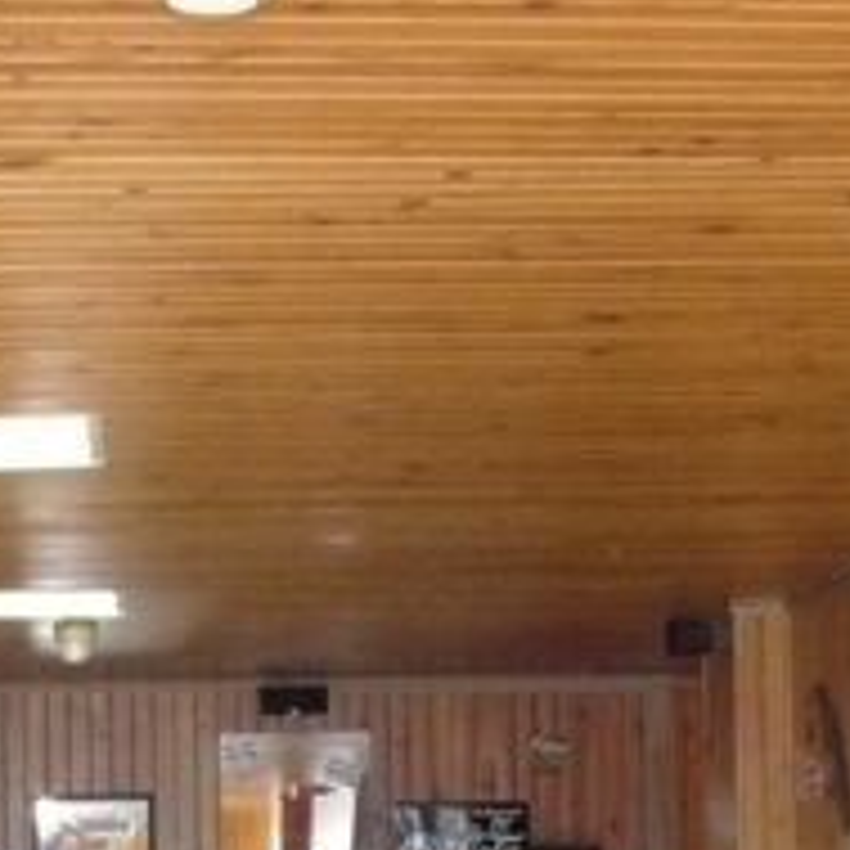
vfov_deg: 13.8
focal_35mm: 121
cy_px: 1115
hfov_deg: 14.3
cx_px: 148
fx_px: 3361
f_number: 4
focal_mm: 6
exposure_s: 1/30
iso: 400
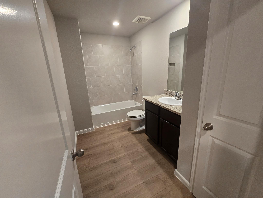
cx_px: 132
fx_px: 99
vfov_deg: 89.9
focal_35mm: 13
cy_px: 99
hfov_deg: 106.2
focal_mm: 2.2
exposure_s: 1/60
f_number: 2.2
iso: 250
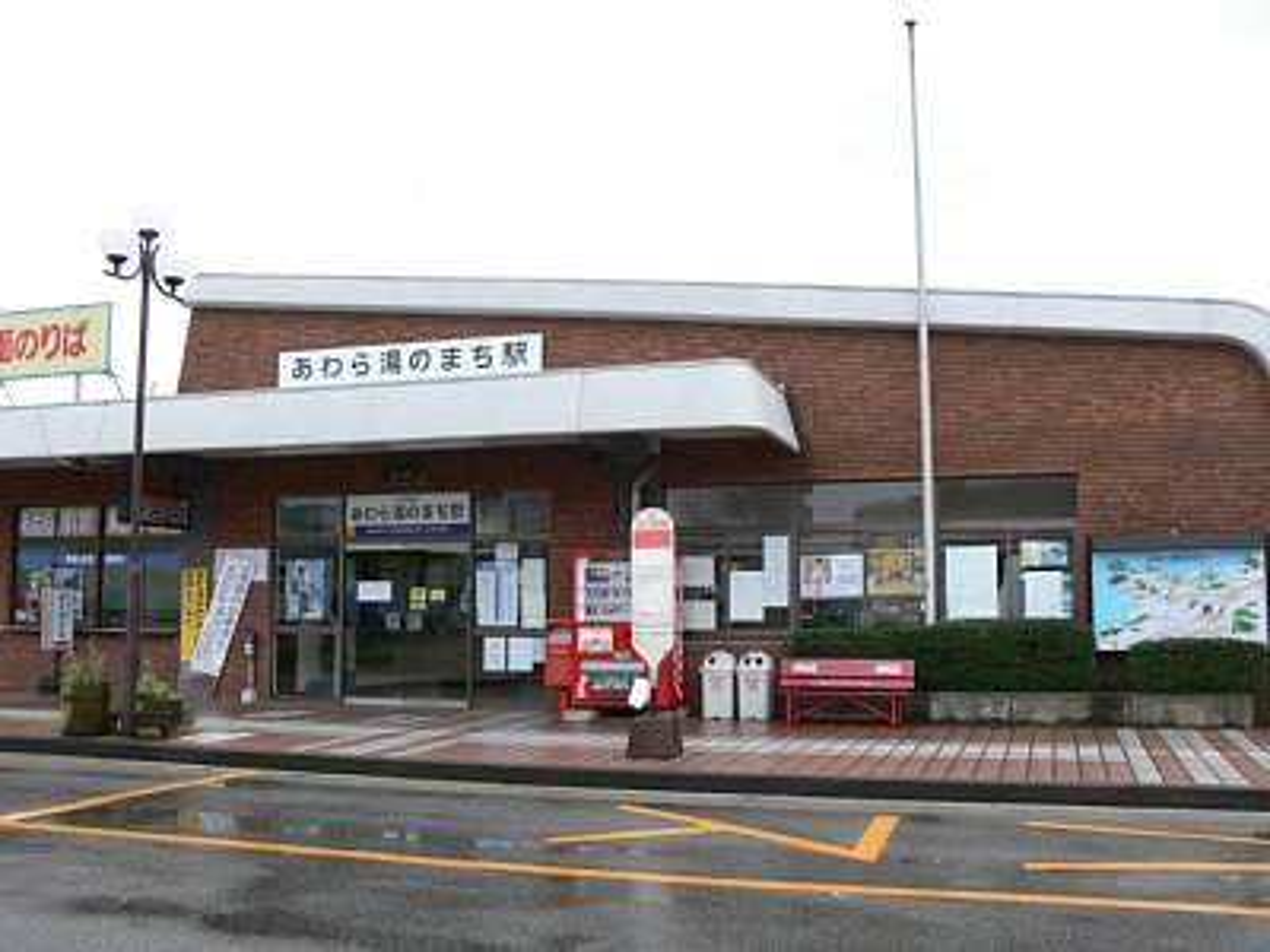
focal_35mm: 35
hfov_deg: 52.6
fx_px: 1284
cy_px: 476
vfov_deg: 40.7
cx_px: 635
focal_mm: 7.4
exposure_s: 1/100
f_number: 4
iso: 80
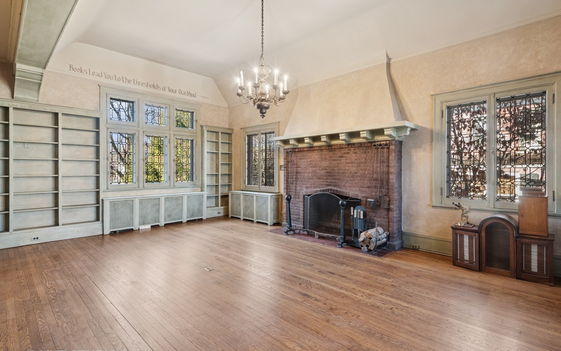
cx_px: 288
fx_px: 260
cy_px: 180
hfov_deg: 94.3
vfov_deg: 68.0
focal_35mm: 17
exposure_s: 1/10
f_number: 8
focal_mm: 16
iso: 400
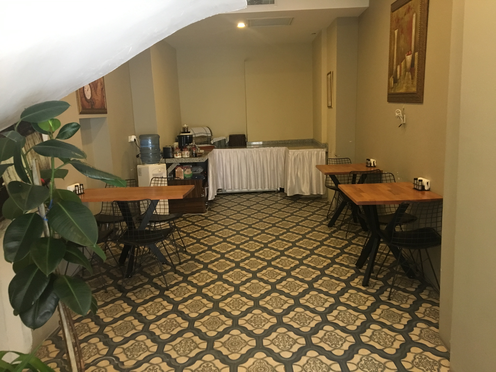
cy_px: 186
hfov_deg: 61.7
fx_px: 416
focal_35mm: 29
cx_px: 248
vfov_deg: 48.2
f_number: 2.2
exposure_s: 1/25
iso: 200
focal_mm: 4.15
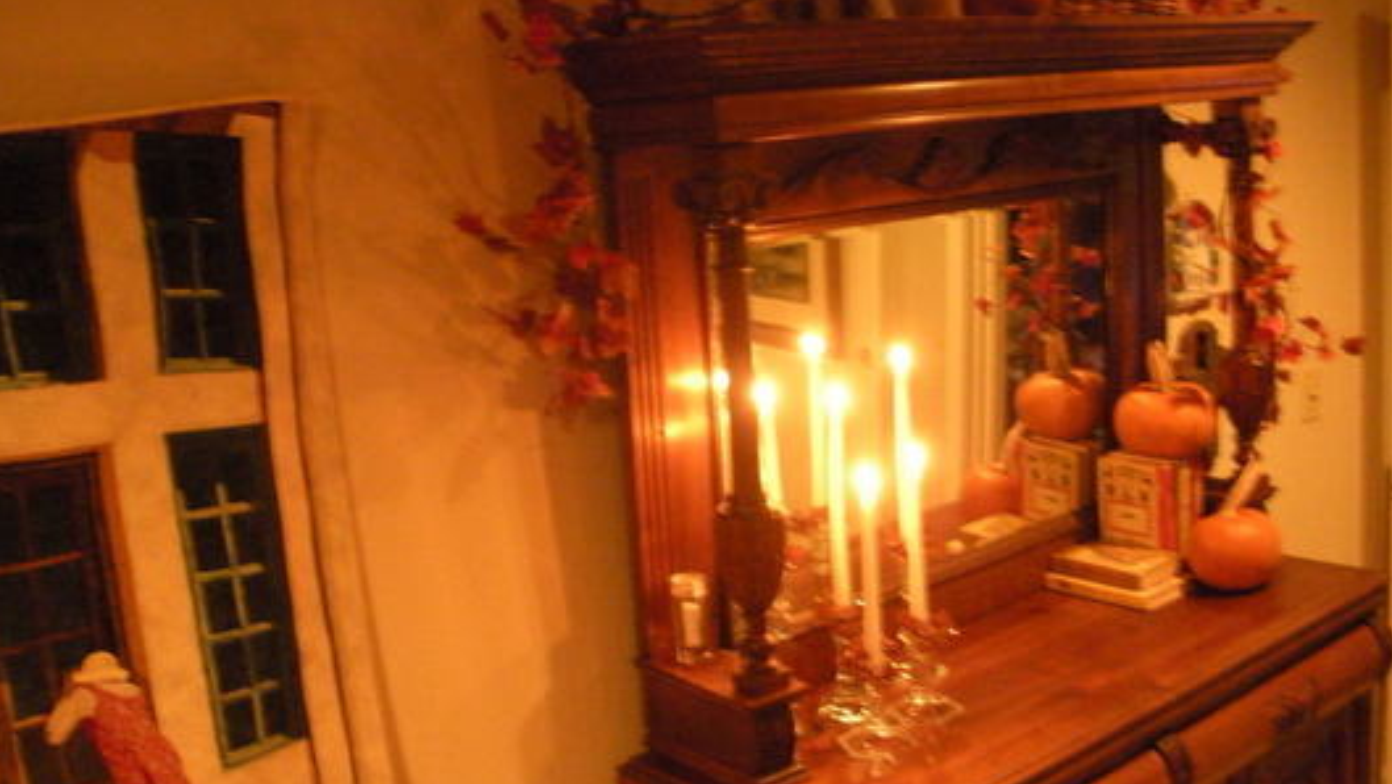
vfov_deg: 29.7
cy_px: 422
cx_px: 687
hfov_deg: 50.5
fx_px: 1477
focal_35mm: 40
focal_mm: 6.3
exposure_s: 1/5
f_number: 3.5
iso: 800
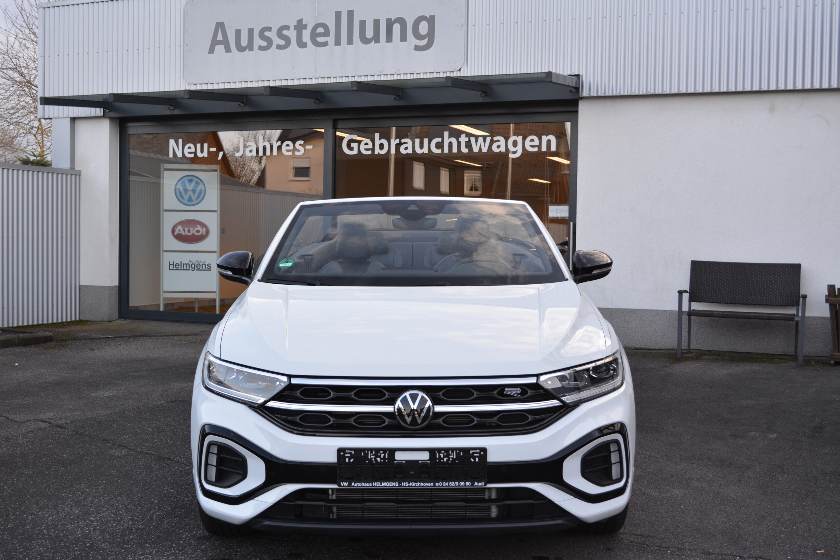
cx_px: 420
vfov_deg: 31.9
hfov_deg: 46.4
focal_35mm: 42
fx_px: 980
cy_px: 280
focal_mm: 28
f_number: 5.6
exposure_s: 1/125
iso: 320
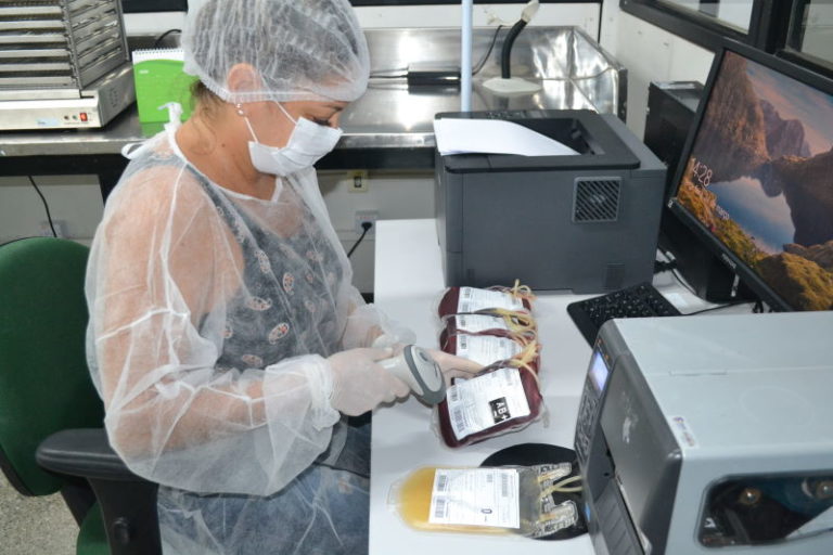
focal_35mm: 33
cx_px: 416
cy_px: 278
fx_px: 764
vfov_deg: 40.0
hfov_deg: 57.2
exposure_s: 1/60
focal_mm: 22
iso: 1400
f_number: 4
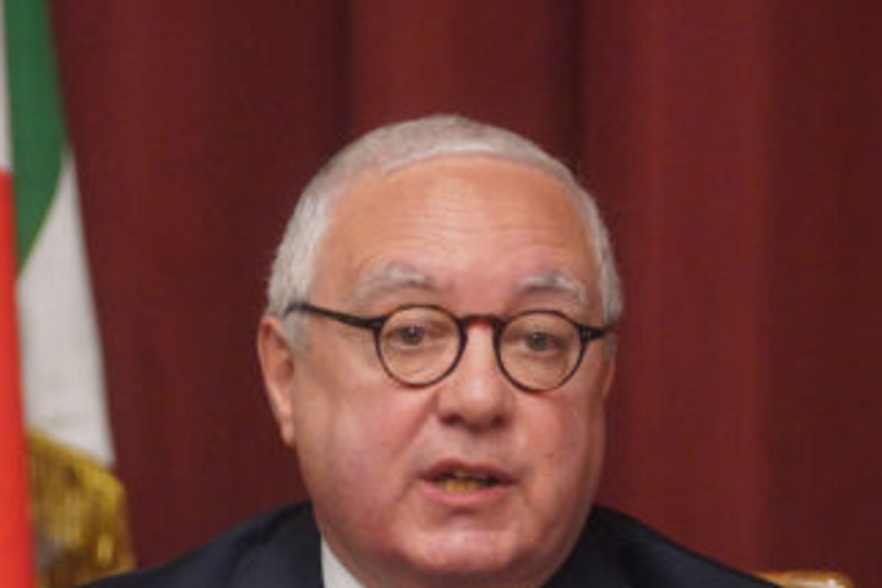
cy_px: 520
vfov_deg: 2.2
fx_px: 14968
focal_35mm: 611
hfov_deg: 3.4
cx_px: 436
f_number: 5.6
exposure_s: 1/125
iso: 16000
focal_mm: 330
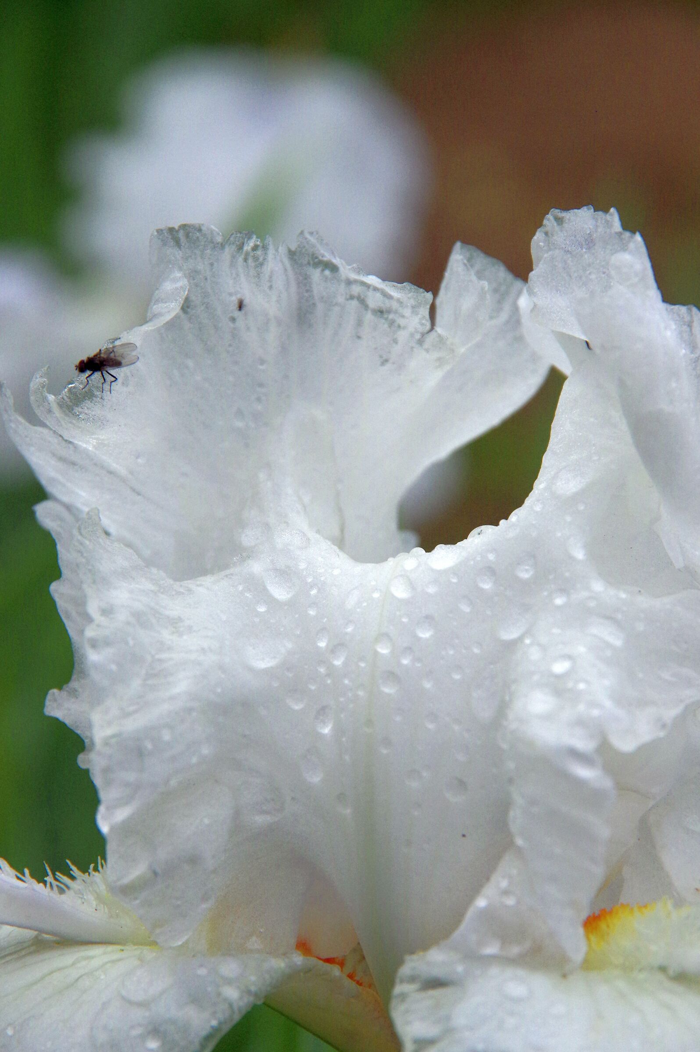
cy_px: 526
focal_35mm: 202
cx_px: 350
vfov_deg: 10.2
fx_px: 5901
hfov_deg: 6.8
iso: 800
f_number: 8
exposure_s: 1/1000
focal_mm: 135
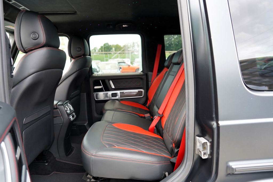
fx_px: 182
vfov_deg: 53.1
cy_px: 91
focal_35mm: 24
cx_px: 136
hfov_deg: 73.7
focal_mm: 24
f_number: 4
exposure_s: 1/60
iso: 200
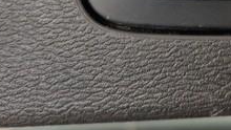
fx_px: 447
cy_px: -78
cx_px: 219
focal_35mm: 73
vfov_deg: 15.1
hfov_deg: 27.6
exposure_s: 1/100
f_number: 1.8
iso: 250
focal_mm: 5.4
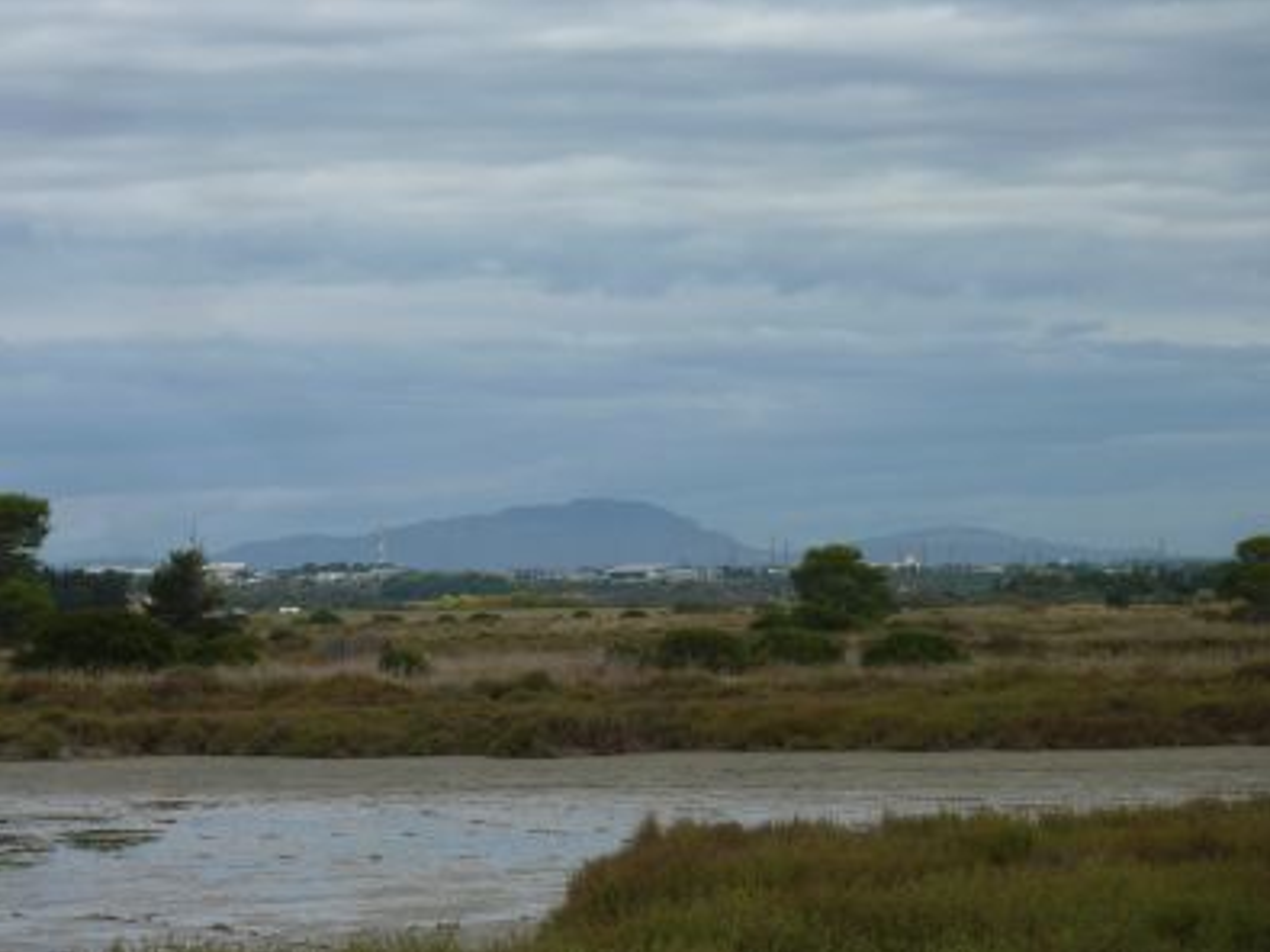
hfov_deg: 12.4
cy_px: 479
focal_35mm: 160
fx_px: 5868
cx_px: 640
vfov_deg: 9.3
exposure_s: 1/400
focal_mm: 25.9
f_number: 4.5
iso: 80
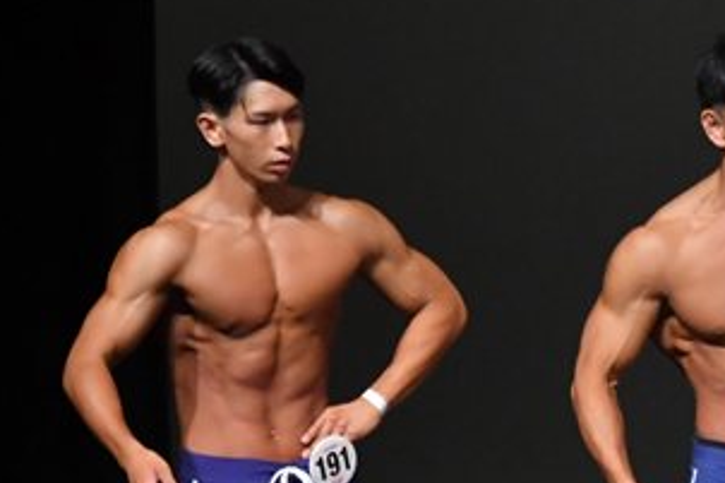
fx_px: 16263
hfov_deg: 2.6
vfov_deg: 1.7
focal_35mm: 808
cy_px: 469
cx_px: 856
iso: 5000
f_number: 5.6
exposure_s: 1/400
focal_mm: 210
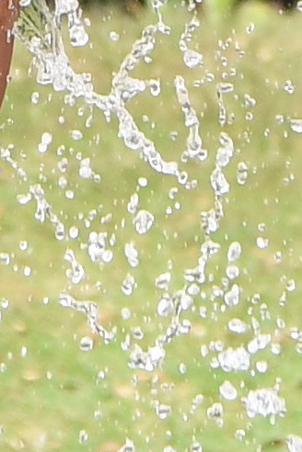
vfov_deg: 3.0
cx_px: 429
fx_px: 8543
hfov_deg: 2.0
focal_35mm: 679
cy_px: -97
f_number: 3.5
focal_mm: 40
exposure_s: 1/1250
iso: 400
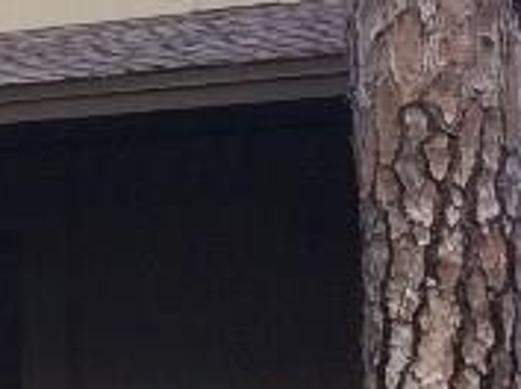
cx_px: -642
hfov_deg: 9.5
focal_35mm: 191
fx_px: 2869
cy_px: 414
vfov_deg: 7.7
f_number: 2.4
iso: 32
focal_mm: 3.3
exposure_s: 1/243
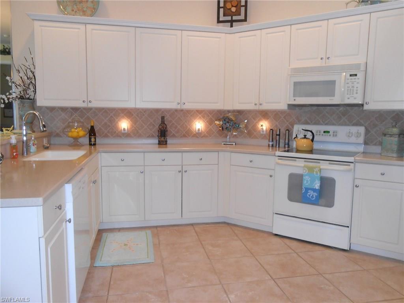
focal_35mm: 26
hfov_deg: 67.3
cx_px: 202
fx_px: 303
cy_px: 152
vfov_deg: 53.1
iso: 250
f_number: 3.5
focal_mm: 4.6
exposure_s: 1/25
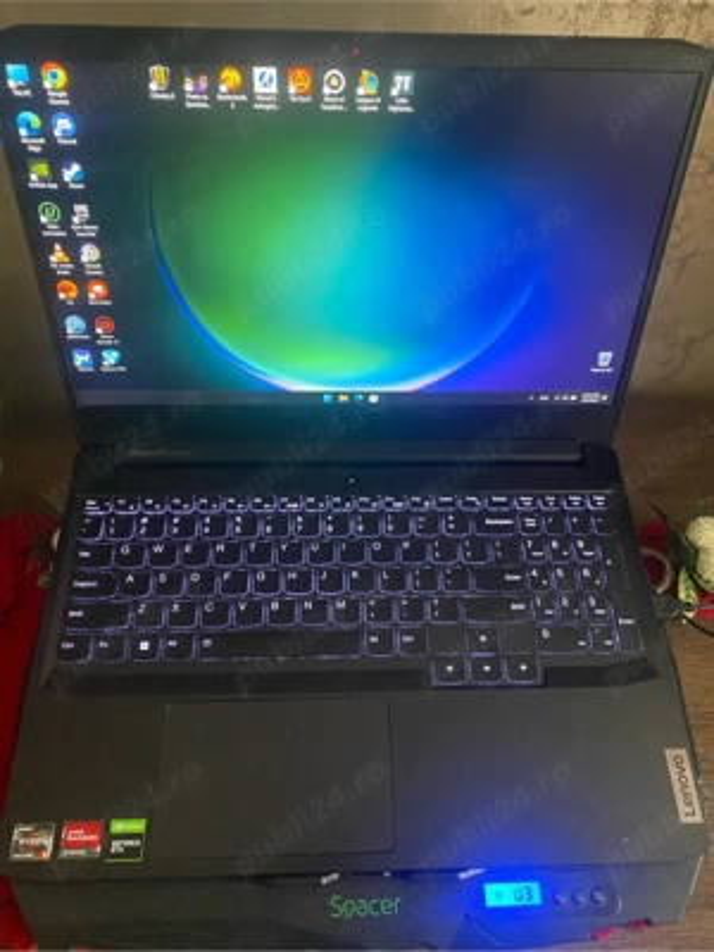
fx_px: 715
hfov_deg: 53.1
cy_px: 476
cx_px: 357
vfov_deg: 67.3
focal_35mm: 26
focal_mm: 4.25
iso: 640
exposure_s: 1/38
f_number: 1.8
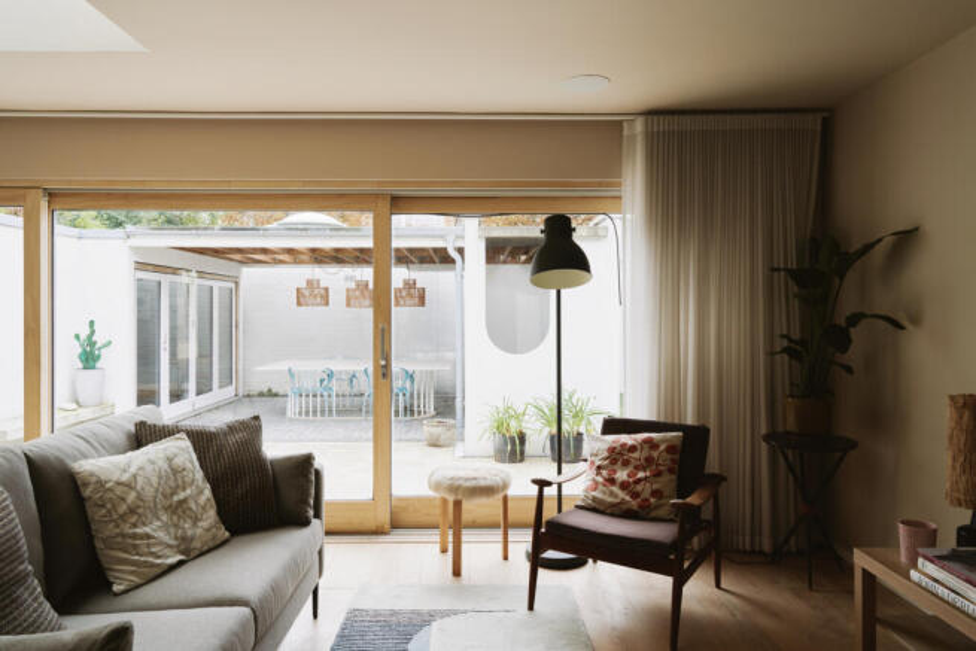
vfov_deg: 53.2
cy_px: 326
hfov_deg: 73.7
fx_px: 651
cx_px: 488
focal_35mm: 24
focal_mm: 24
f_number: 8
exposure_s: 1/20
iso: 100
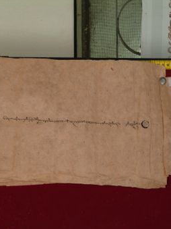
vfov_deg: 15.3
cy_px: 114
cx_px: 59
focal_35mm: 129
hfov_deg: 11.5
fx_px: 848
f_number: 13
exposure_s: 1/20
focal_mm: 59
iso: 160
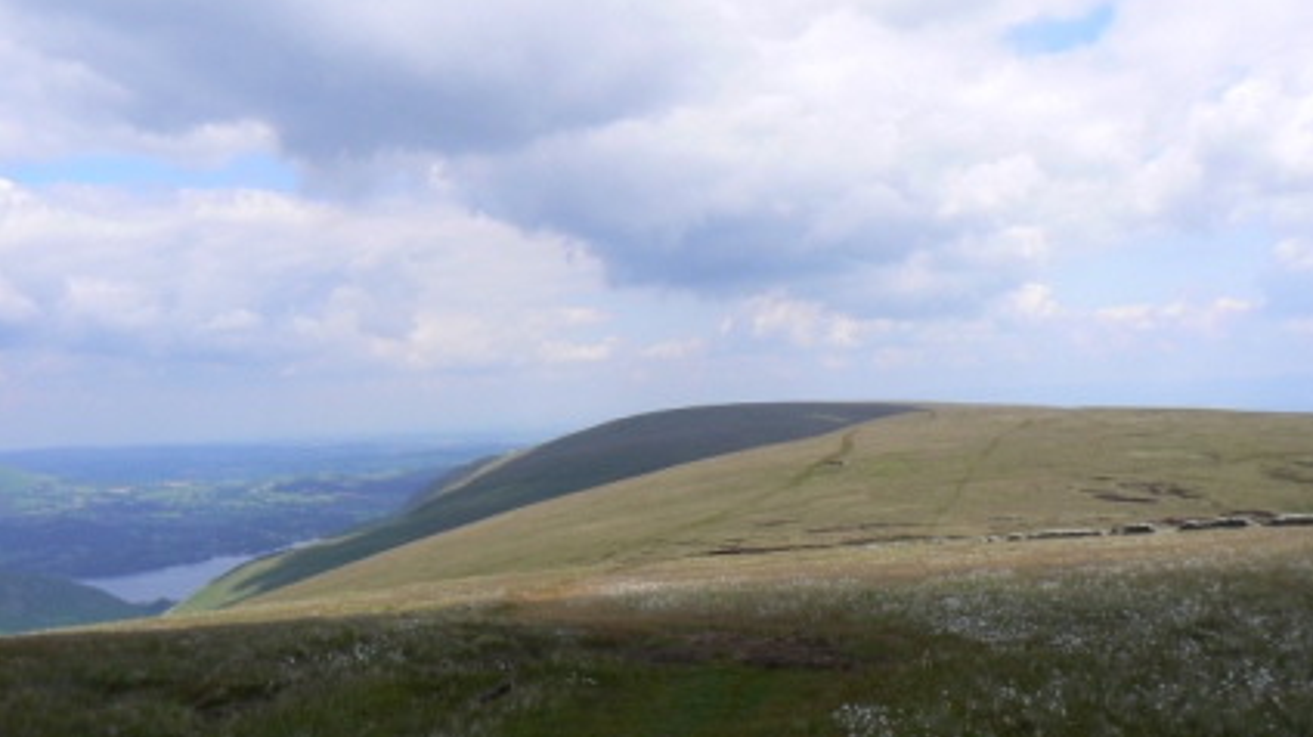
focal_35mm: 40
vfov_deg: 29.5
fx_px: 1392
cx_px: 666
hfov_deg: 50.5
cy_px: 468
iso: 80
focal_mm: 6
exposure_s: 1/400
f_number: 6.3
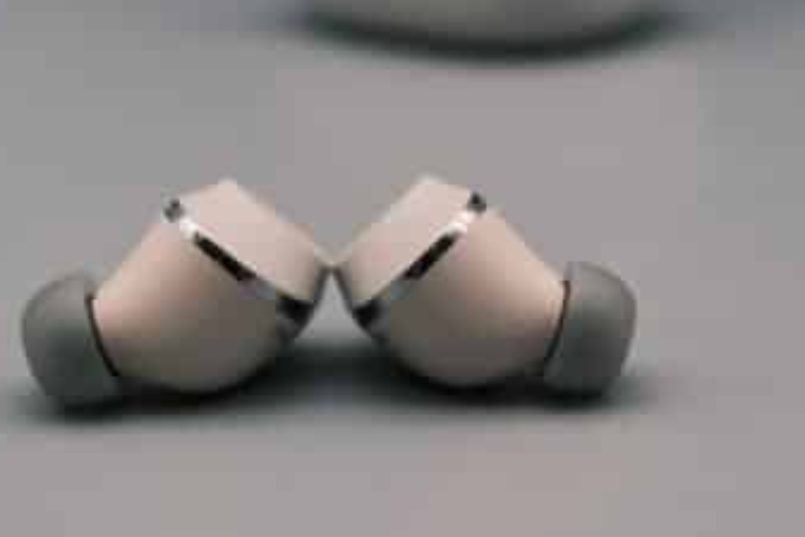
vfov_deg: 15.7
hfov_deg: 23.4
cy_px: 266
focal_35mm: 87
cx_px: 398
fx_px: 1945
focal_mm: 50
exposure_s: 1/150
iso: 640
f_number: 8
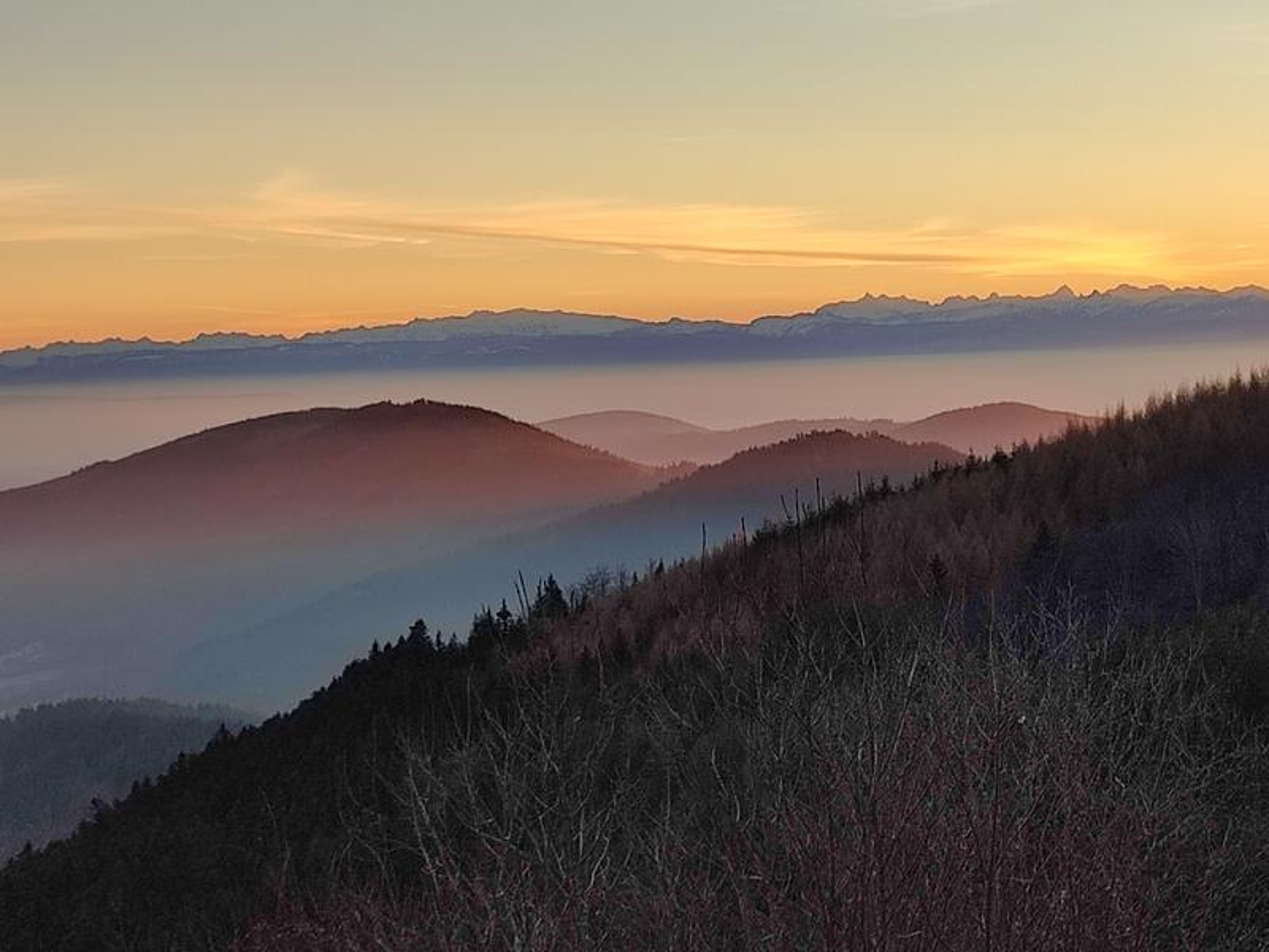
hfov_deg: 69.4
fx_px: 916
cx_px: 634
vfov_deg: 54.9
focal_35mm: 25
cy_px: 476
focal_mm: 6.04
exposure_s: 1/180
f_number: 1.9
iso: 50
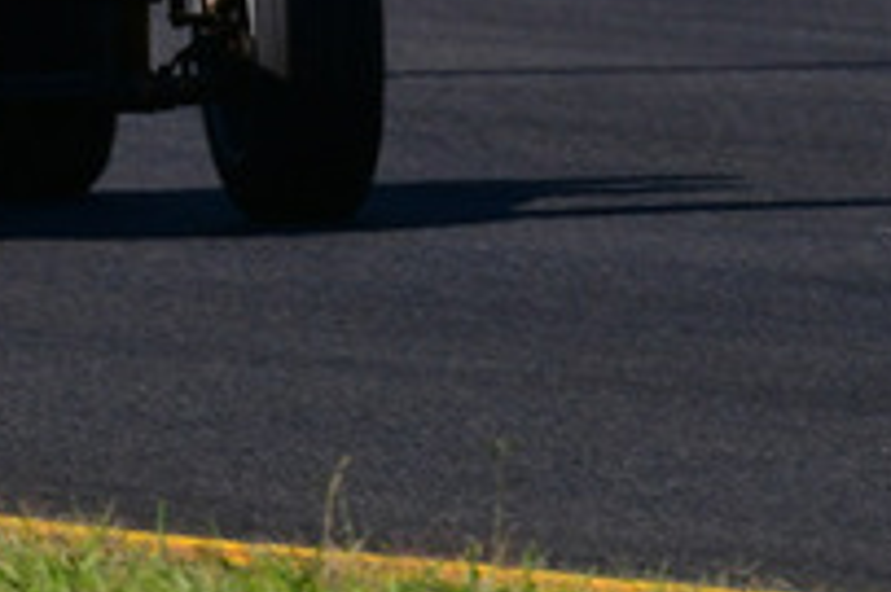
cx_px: -347
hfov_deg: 0.8
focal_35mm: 2722
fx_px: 67313
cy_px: -373
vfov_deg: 0.5
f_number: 13
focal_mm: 460
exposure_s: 1/640
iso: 500
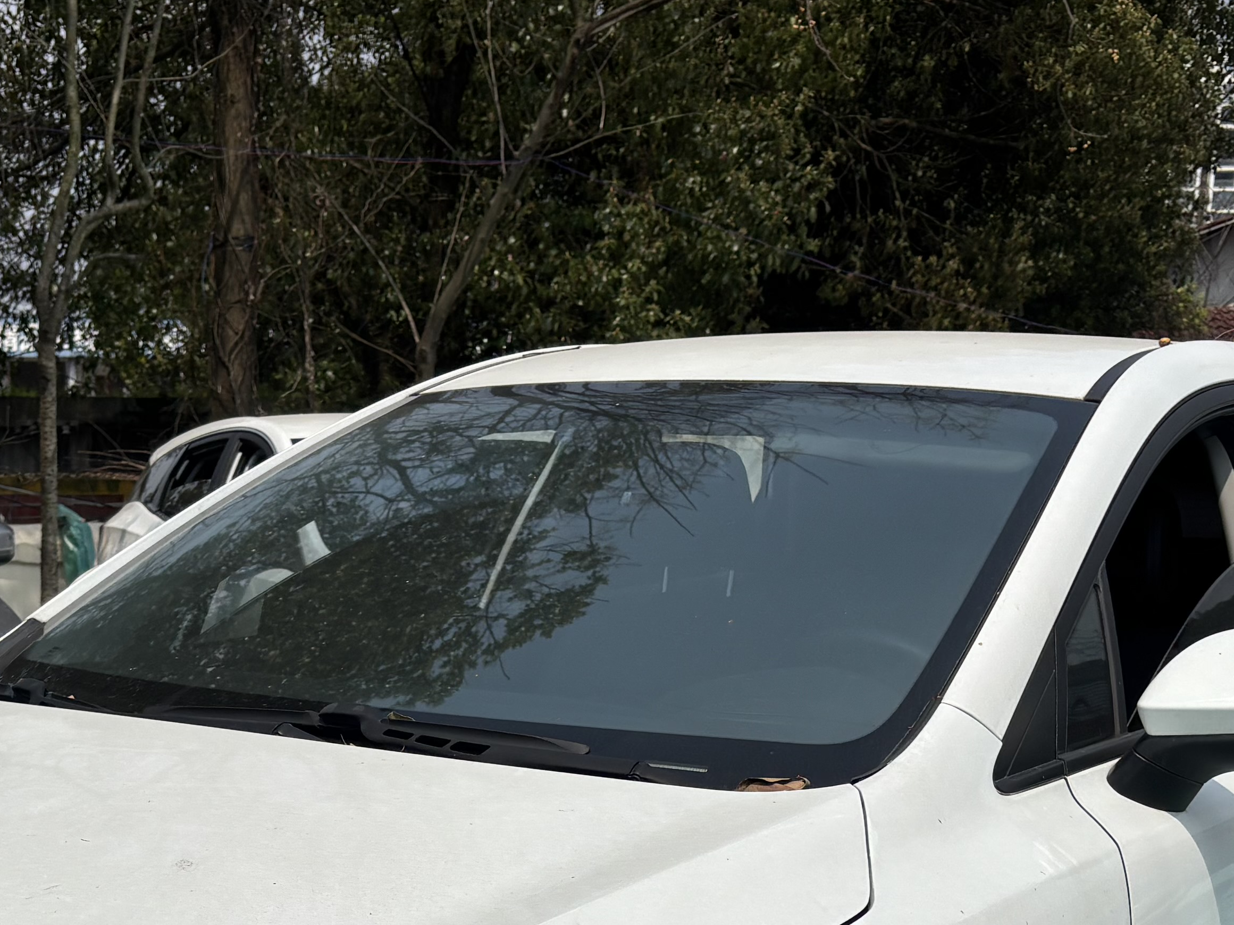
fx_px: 2281
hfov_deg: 30.1
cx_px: 425
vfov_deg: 21.5
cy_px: 1061
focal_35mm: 64
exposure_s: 1/9091
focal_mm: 5.96
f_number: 1.6
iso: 50
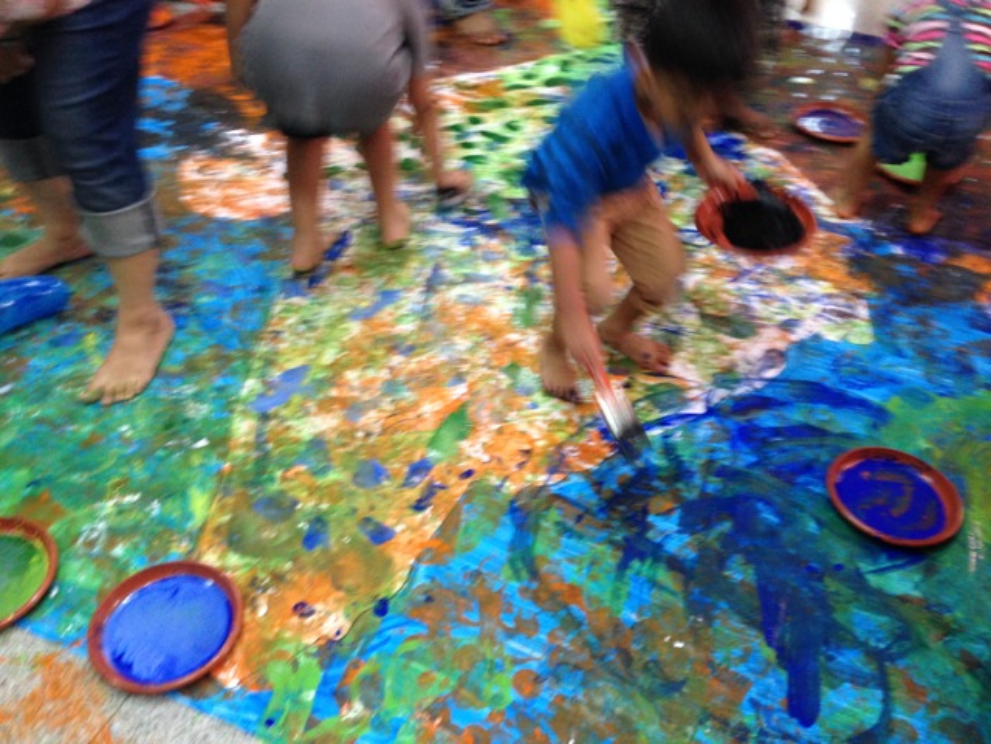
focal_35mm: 33
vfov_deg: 42.9
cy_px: 372
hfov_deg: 55.4
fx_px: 945
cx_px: 496
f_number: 2.4
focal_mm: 4.12
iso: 200
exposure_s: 1/20
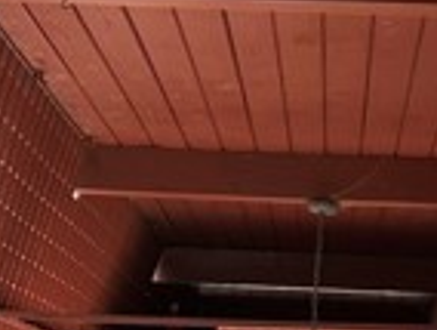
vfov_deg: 12.4
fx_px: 1366
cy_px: 620
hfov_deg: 18.2
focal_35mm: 108
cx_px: 252
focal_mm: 6.86
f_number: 1.78
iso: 80
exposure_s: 1/341
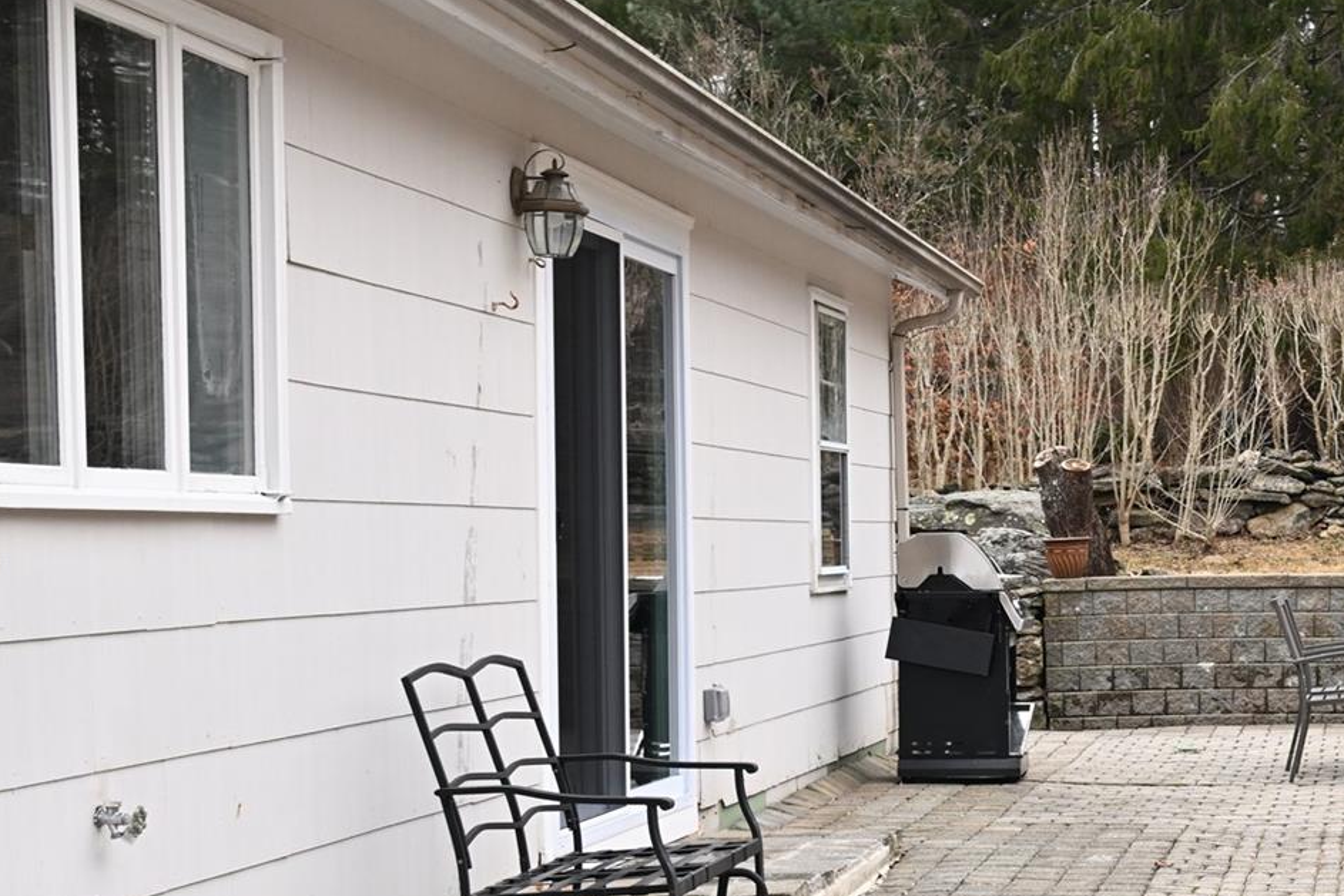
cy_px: 659
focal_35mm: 76
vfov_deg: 17.9
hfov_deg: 25.5
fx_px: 2838
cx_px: 1287
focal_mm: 35
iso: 800
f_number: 6.3
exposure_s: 1/80
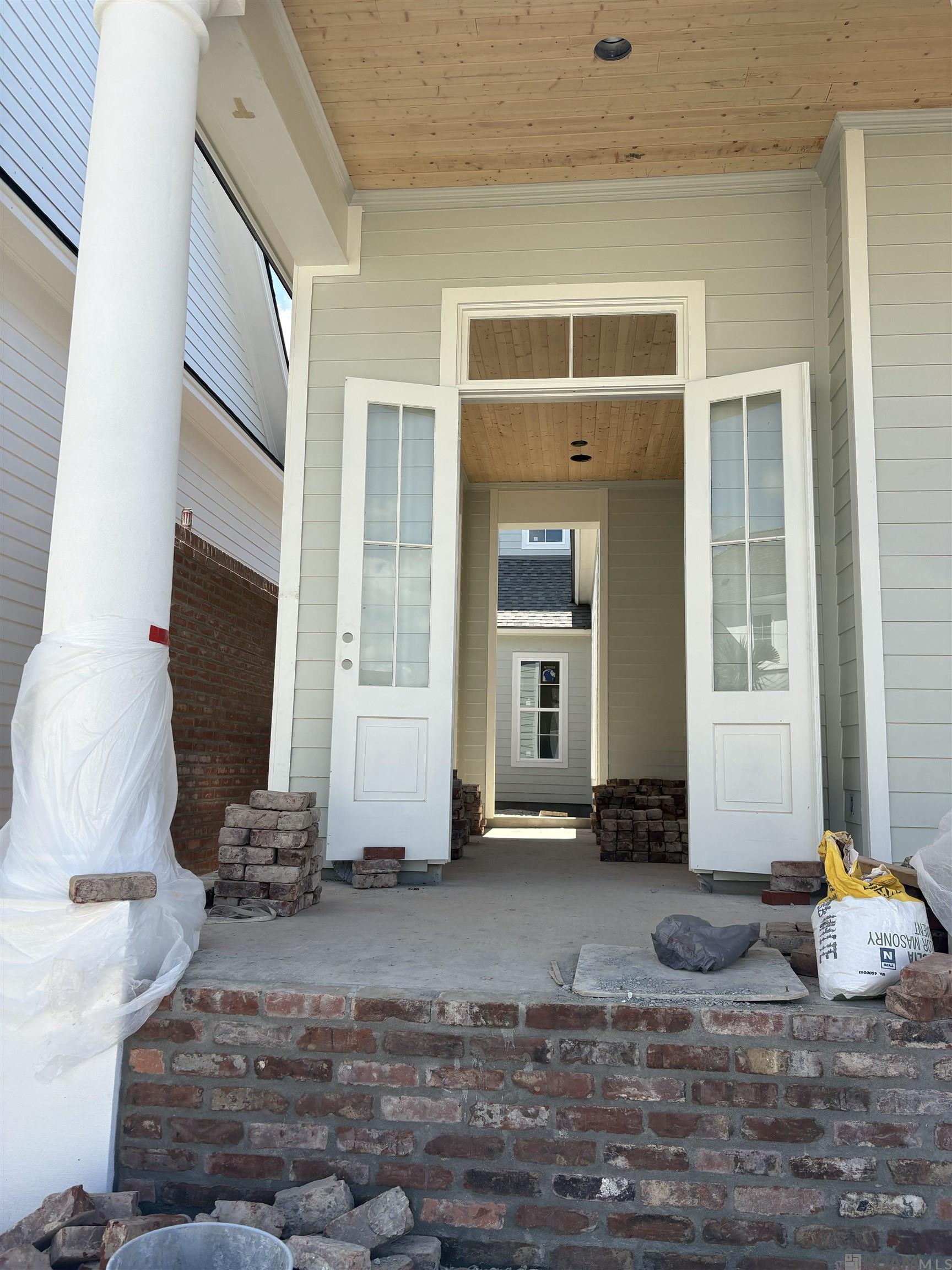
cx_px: 476
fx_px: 953
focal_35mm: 26
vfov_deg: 67.3
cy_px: 635
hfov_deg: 53.1
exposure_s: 1/1953
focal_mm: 5.96
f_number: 1.6
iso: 50
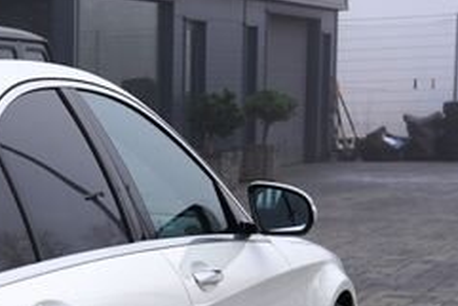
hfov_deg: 13.1
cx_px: -393
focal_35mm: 140
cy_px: 360
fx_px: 1782
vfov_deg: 9.7
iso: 100
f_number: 5.6
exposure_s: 1/125
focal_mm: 33
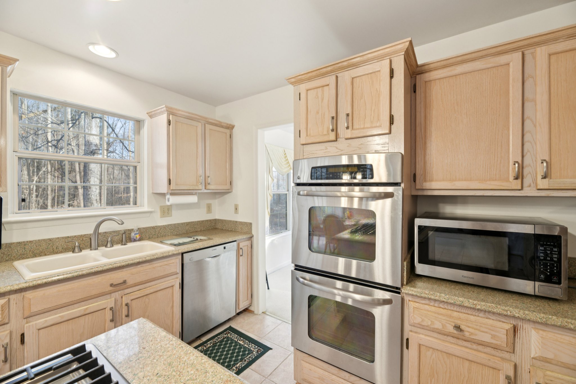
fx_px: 240
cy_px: 192
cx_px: 288
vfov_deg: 77.3
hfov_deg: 100.4
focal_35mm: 15
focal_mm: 15
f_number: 8
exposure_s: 1/15
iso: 400
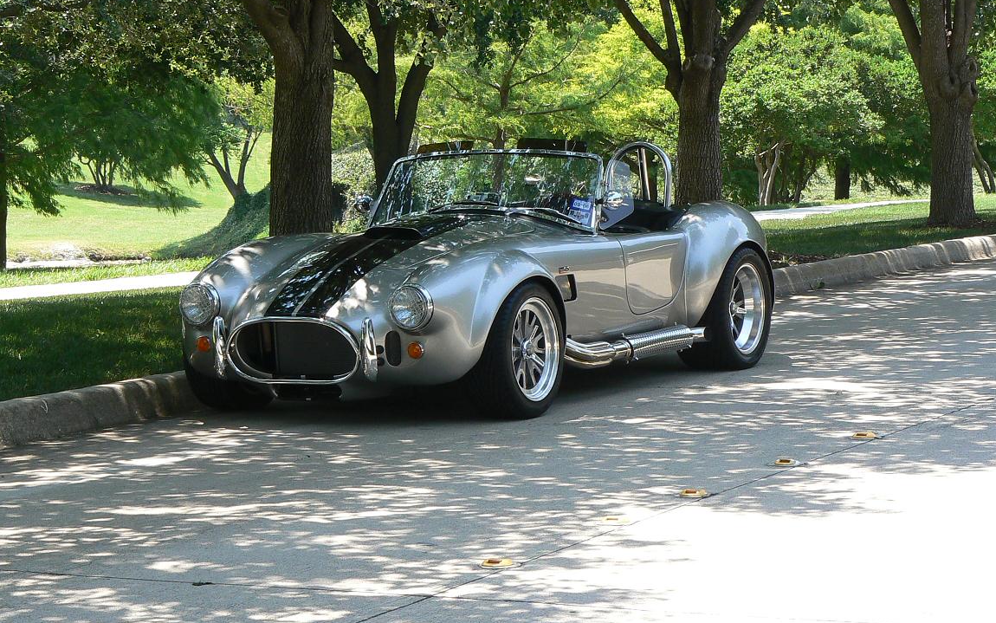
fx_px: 3258
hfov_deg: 17.4
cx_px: 498
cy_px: 347
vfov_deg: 10.9
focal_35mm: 120
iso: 80
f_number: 5.6
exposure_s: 1/100
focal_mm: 15.5
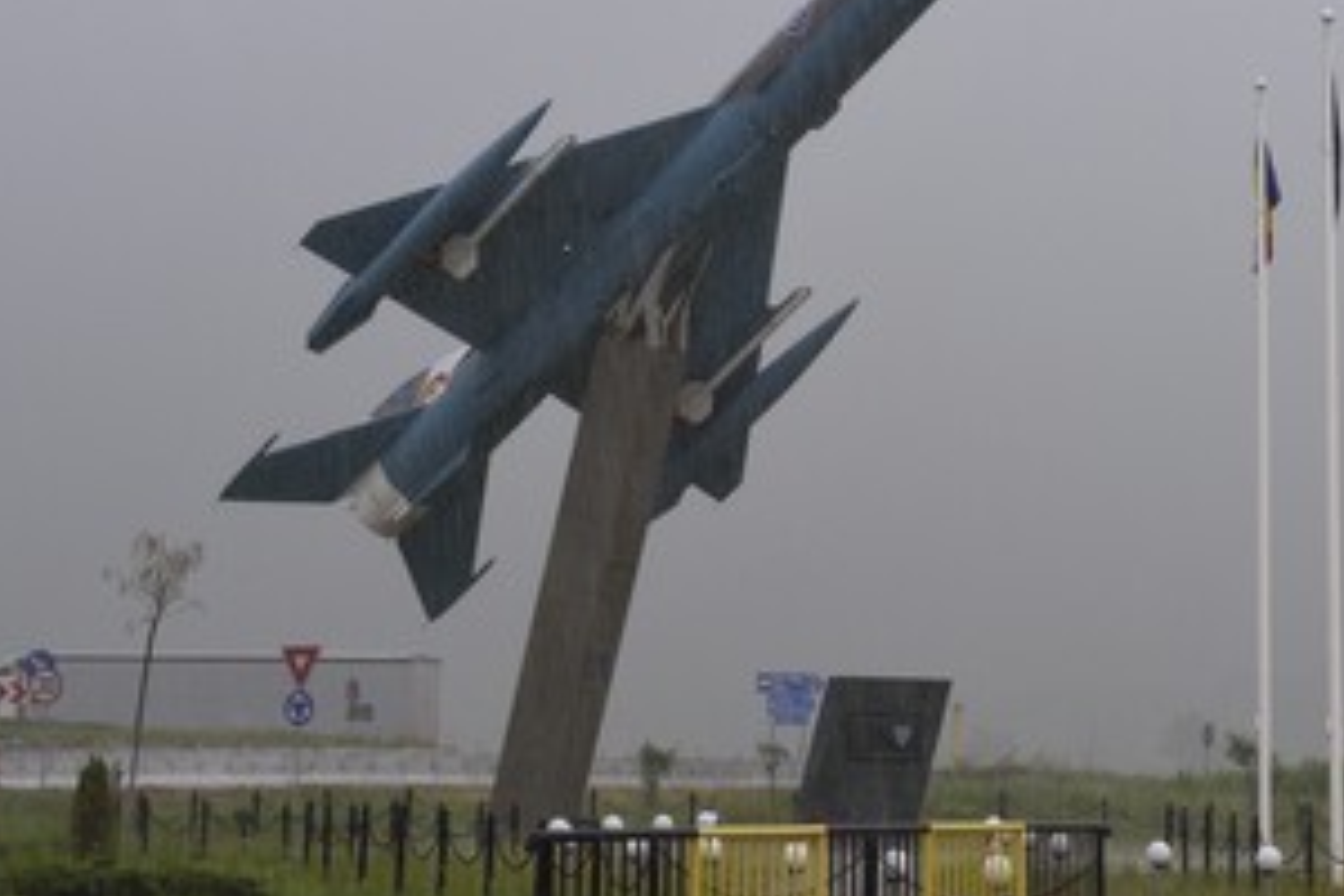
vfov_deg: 13.9
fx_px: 3658
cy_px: 323
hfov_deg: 20.8
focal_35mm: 98
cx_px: 676
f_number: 13
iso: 800
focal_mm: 70
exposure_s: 1/160
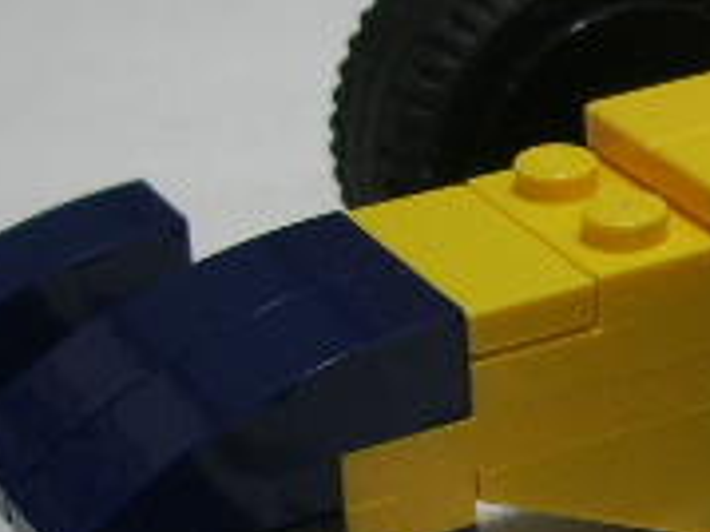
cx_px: 857
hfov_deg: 13.1
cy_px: 496
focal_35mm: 147
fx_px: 3013
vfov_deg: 10.0
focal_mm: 6.8
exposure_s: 1/13
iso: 100
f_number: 2.8
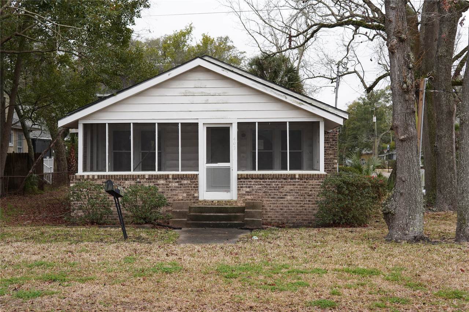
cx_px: 234
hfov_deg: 43.6
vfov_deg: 29.9
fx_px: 586
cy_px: 156
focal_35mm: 45
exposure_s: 1/100
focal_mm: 30
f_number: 4.5
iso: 100
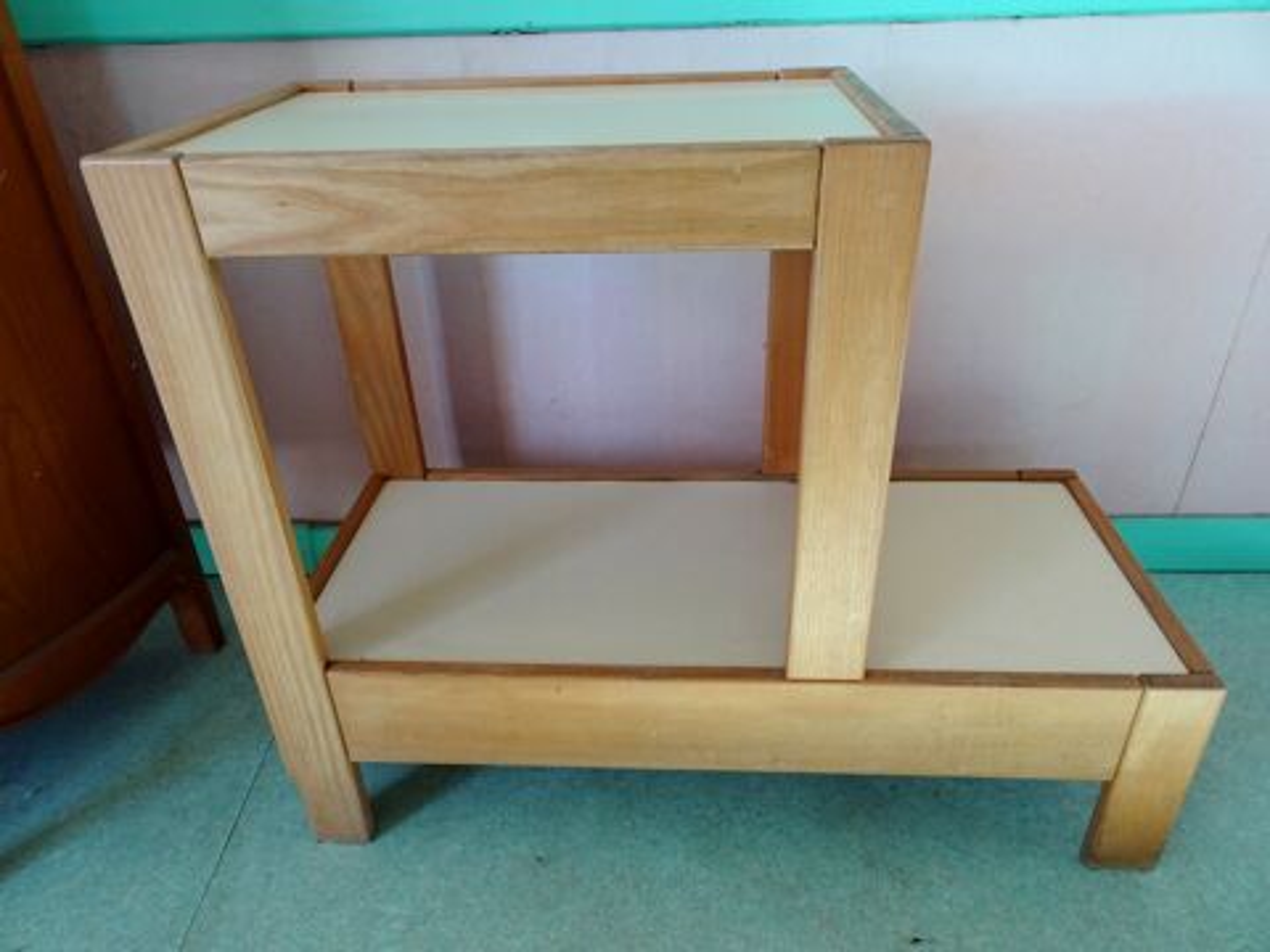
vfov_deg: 56.8
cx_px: 635
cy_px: 476
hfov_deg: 71.6
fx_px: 881
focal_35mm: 24
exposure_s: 1/30
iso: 100
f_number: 4
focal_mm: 4.1
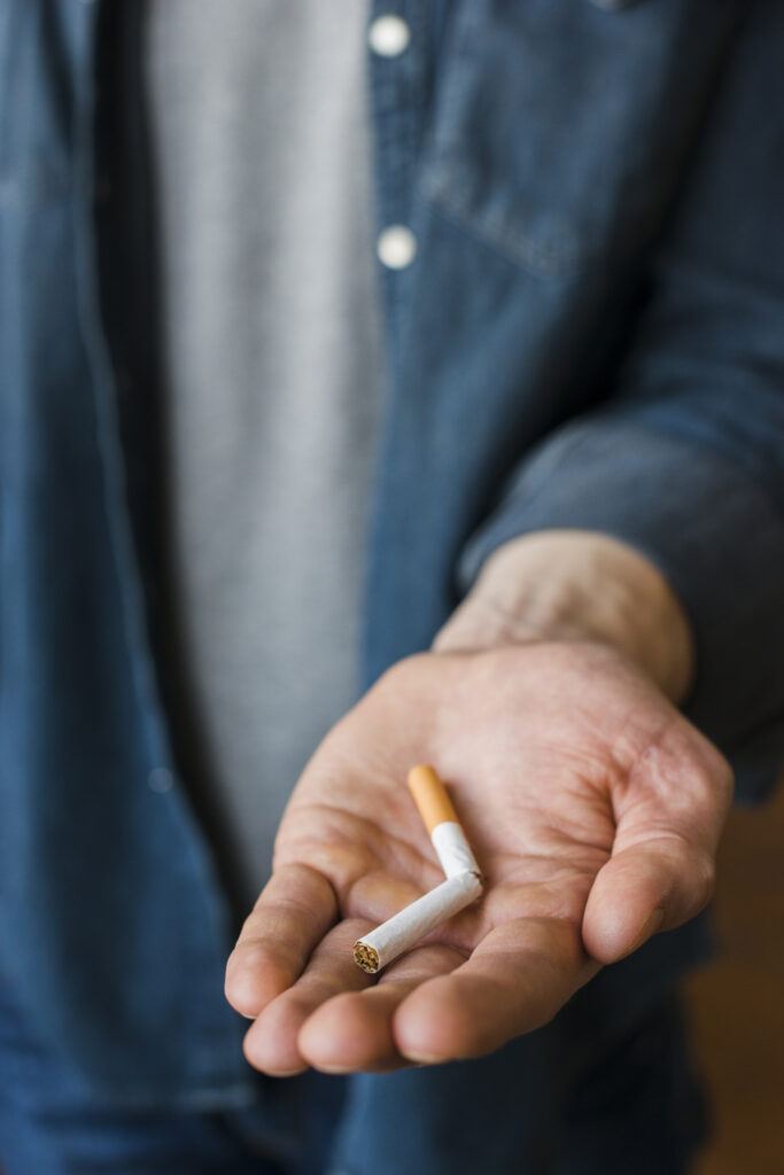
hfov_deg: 27.0
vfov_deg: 39.6
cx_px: 392
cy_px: 588
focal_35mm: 50
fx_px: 1633
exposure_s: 1/160
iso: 400
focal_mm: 50
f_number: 4
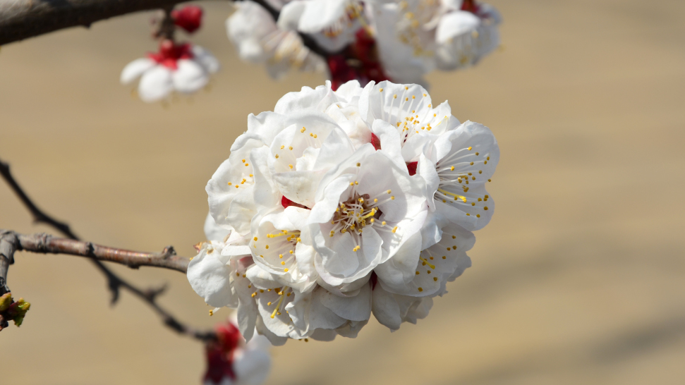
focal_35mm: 174
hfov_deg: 12.4
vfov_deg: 7.0
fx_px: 3152
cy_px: 192
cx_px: 338
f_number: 10
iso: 100
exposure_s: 1/250
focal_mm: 105
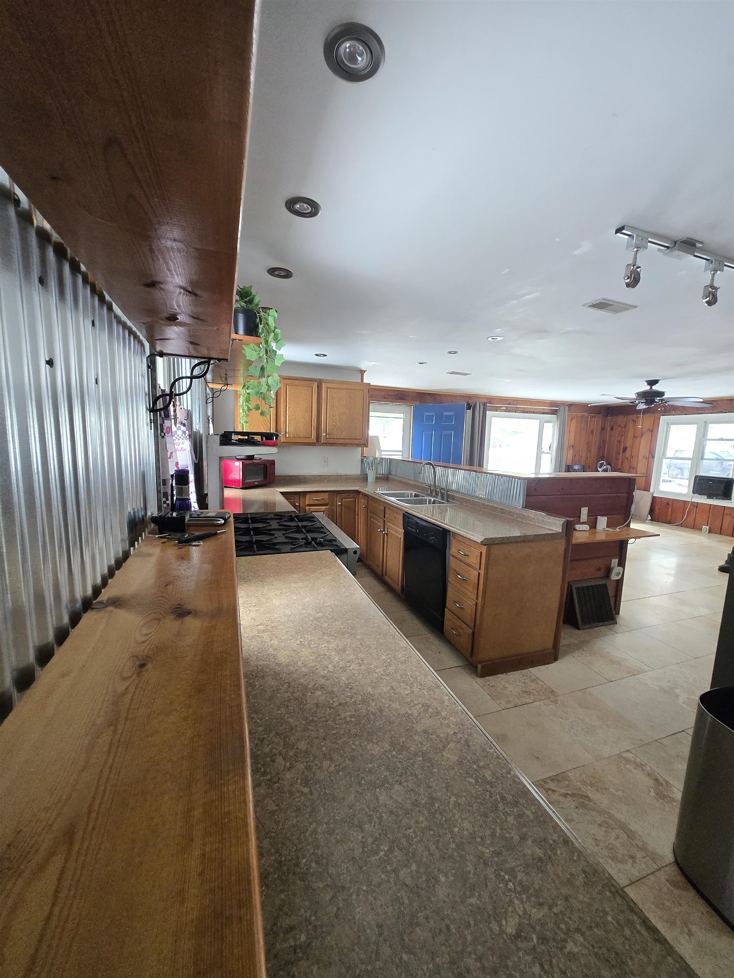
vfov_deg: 106.2
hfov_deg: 89.9
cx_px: 367
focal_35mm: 13
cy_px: 489
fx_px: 368
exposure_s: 1/60
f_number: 2.2
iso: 400
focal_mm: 1.7
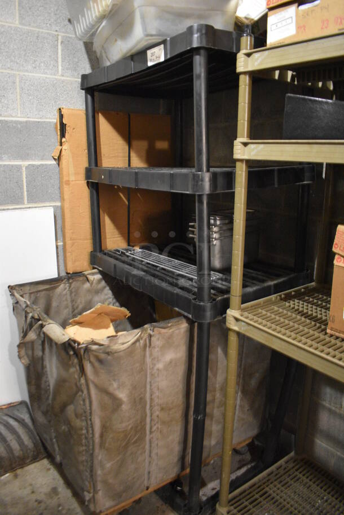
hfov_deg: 48.0
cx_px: 172
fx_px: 386
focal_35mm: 27
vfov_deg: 67.3
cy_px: 258
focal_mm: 18
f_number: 3.5
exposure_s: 1/13
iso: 3200
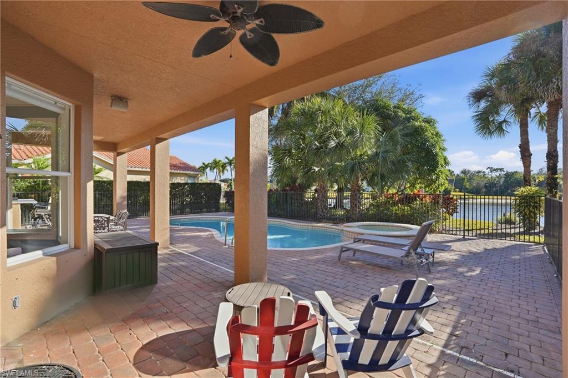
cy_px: 189
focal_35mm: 16
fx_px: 252
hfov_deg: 96.8
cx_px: 284
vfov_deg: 73.7
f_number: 9
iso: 400
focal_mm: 16
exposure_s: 1/1250
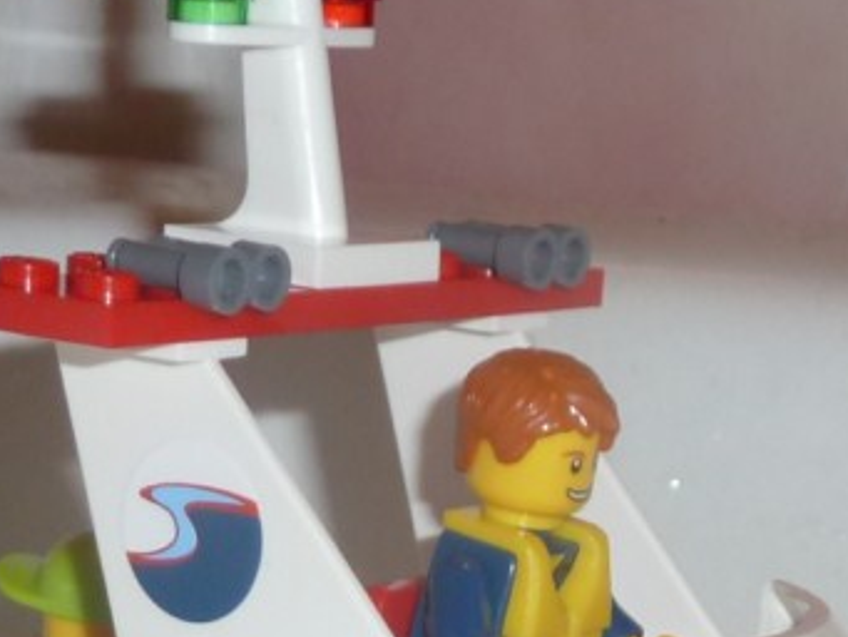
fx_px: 3676
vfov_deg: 9.4
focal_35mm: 150
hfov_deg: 13.1
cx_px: 627
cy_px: 1179
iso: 100
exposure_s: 1/30
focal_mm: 5.3
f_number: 3.5
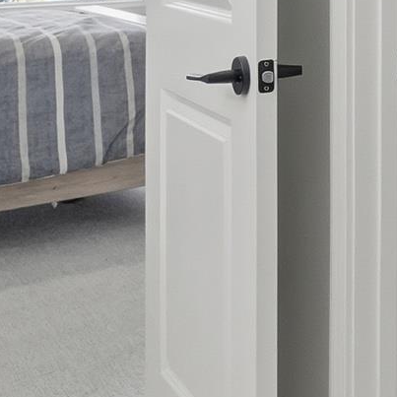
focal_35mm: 79
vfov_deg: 20.5
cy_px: -76
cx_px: 787
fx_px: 1025
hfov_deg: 16.7
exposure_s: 1/4000
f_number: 4
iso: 800
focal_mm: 10
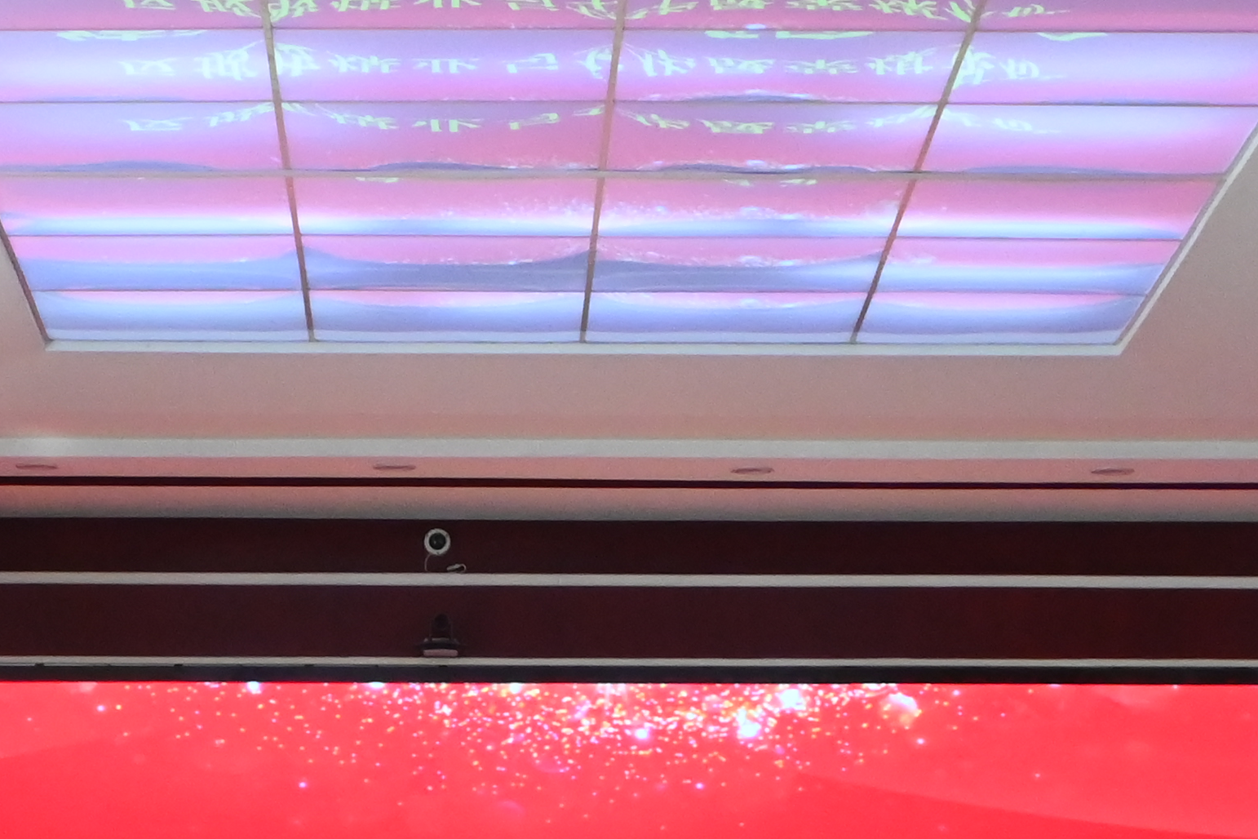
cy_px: 1427
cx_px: 388
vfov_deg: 8.9
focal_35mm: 149
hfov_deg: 13.8
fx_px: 5203
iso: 2500
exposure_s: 1/30
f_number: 13
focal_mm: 27.5
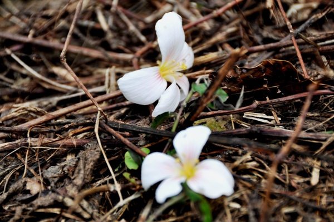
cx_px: 167
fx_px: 2086
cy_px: 111
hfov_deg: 9.2
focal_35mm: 225
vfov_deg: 6.1
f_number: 5.6
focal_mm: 150
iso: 320
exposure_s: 1/500
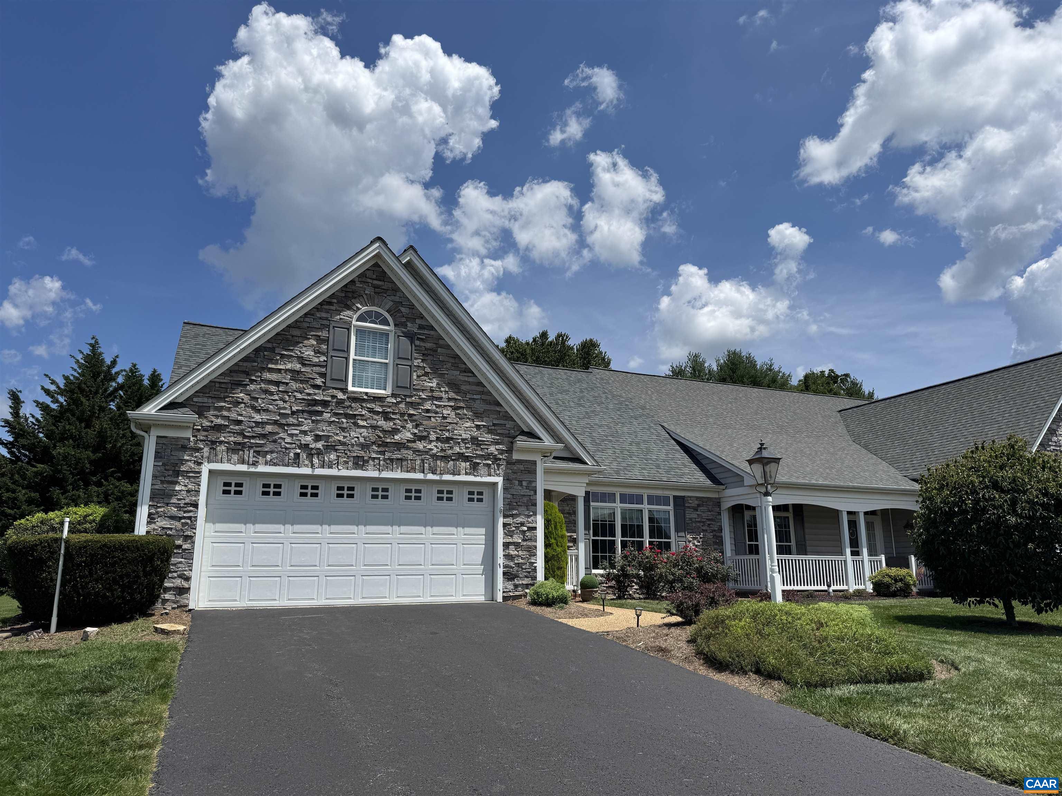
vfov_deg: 56.8
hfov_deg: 71.6
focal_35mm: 24
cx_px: 531
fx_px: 736
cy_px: 398
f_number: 1.78
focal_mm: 6.76
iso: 80
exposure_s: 1/7092
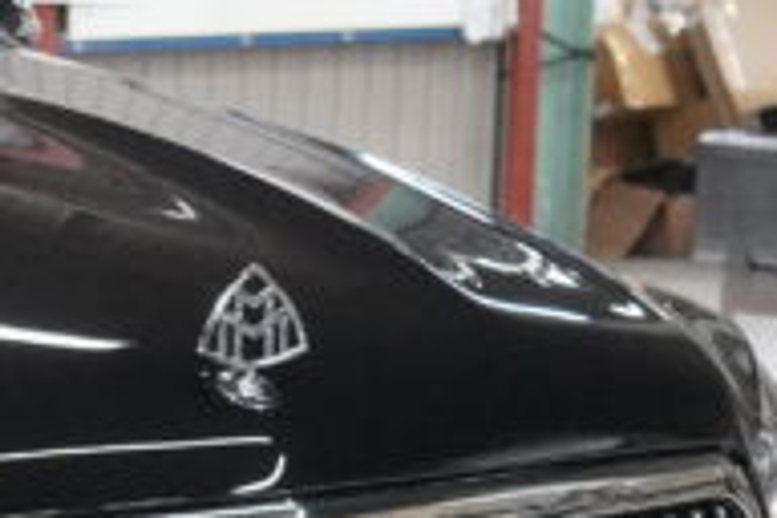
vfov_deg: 8.2
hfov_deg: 11.8
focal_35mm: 165
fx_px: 3561
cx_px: -453
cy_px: 666
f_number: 4.5
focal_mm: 31
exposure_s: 1/160
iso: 12800
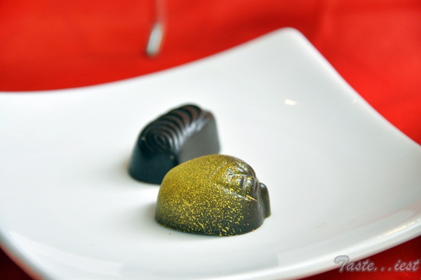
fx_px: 1840
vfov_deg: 8.7
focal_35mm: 158
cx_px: 210
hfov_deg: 13.1
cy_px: 140
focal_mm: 105
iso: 400
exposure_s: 1/40
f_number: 5.6
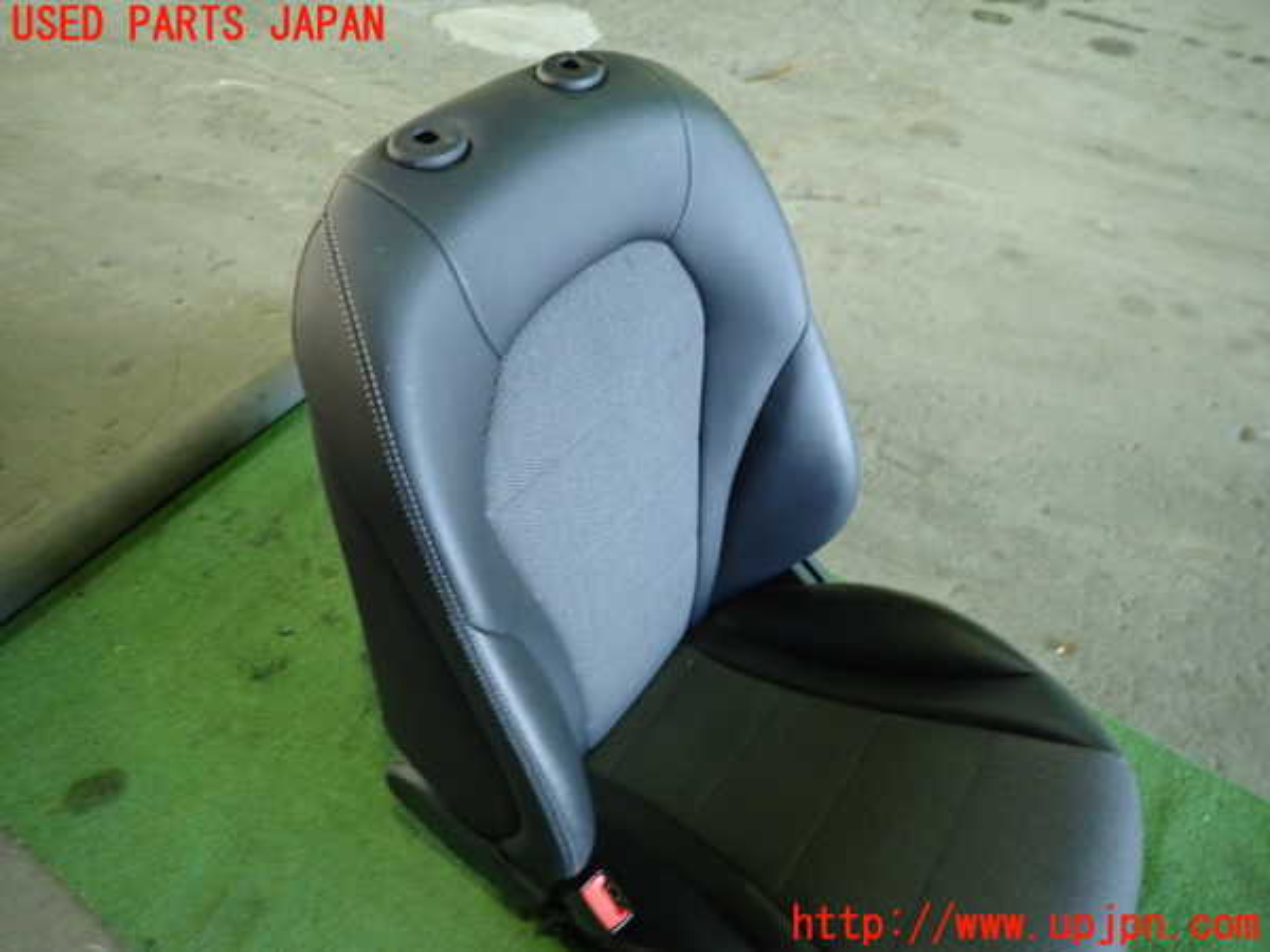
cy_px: 476
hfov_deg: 69.4
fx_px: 917
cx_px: 635
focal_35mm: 25
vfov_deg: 54.9
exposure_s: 1/30
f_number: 2
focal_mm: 4.5
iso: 500
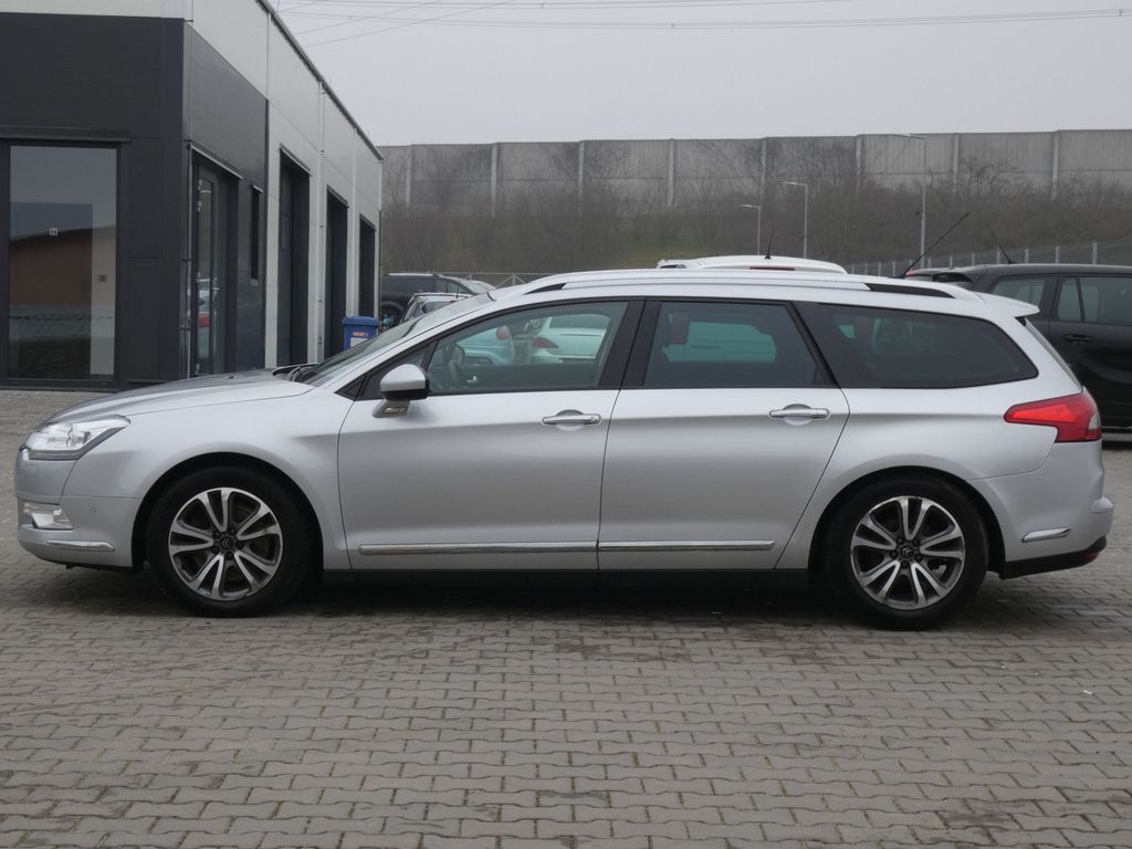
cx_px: 566
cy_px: 424
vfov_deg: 26.6
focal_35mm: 55
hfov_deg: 34.9
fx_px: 1799
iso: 100
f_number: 5
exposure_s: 1/80
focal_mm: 9.9
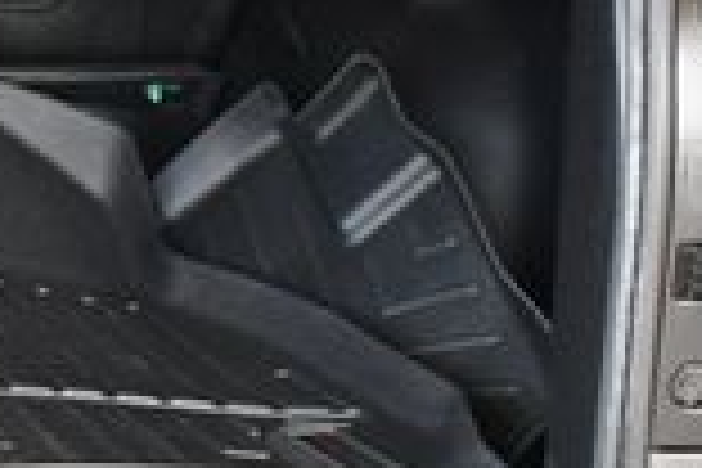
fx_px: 2886
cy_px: 22
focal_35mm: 148
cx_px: -428
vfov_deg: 9.2
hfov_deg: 12.9
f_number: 3.5
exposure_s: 1/250
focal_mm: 18
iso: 800
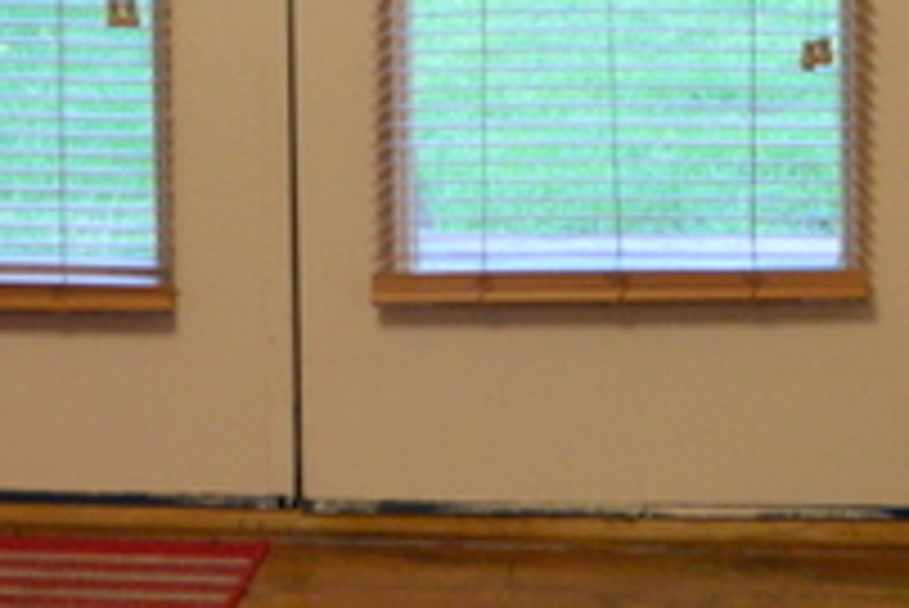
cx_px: 490
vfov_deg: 10.9
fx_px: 3032
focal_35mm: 120
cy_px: -345
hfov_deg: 17.0
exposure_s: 1/60
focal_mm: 18
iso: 450
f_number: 4
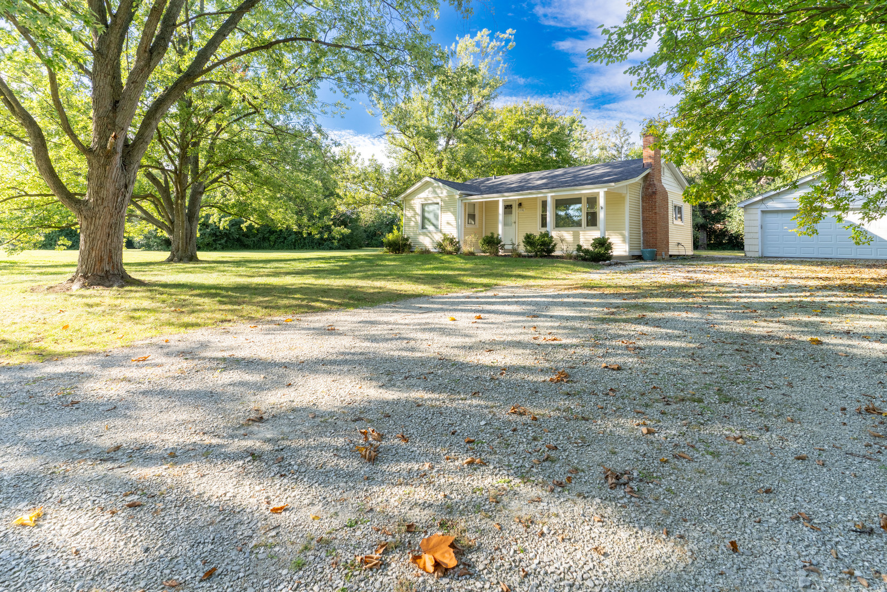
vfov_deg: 70.4
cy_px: 296
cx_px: 444
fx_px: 419
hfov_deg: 93.3
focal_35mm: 17
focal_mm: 17
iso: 125
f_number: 8
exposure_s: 1/640
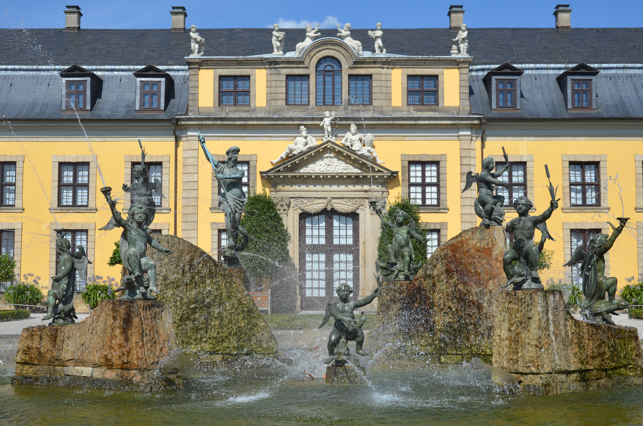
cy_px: 213
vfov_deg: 26.4
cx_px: 322
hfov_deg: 39.0
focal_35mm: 51
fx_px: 909
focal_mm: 34
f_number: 9
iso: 100
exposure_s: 1/320
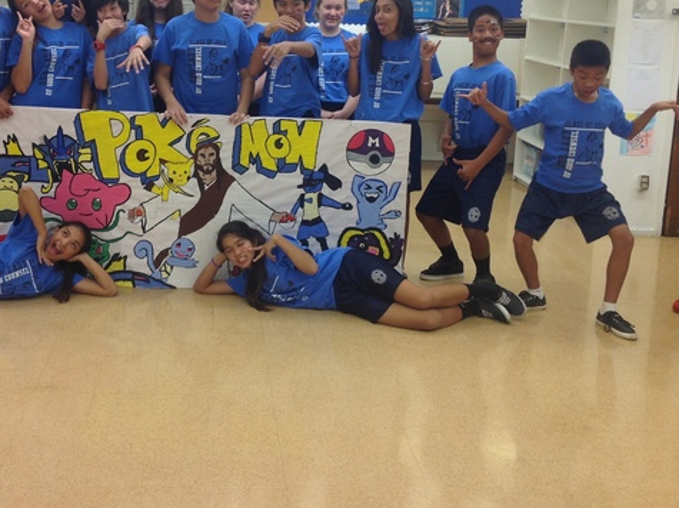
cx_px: 242
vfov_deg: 27.2
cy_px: 147
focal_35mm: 53
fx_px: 1038
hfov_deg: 35.9
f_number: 2.4
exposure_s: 1/30
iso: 50
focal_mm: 4.28
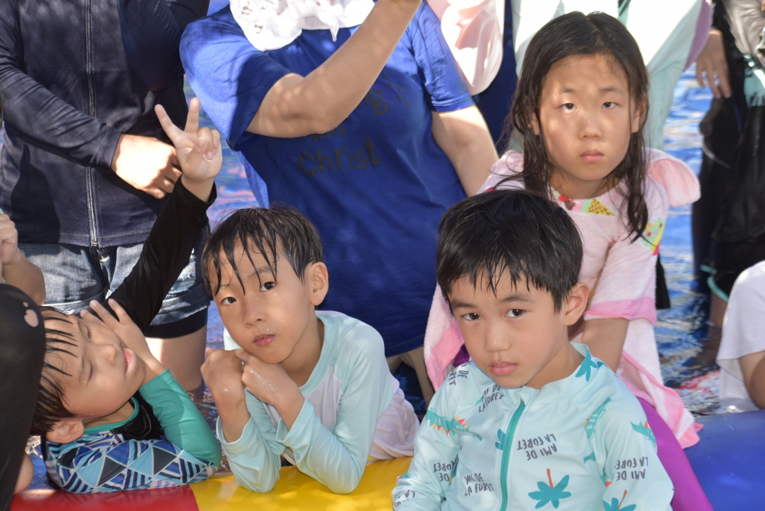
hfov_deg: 19.4
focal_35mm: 105
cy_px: 256
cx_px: 382
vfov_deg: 13.1
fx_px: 2232
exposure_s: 1/125
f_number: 5.6
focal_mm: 70
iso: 180
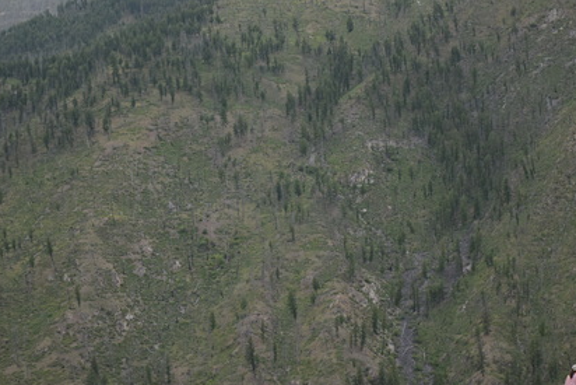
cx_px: 278
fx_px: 1584
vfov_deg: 13.8
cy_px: 192
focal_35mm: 99
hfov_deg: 20.6
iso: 640
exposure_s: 1/2000
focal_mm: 34
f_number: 4.5
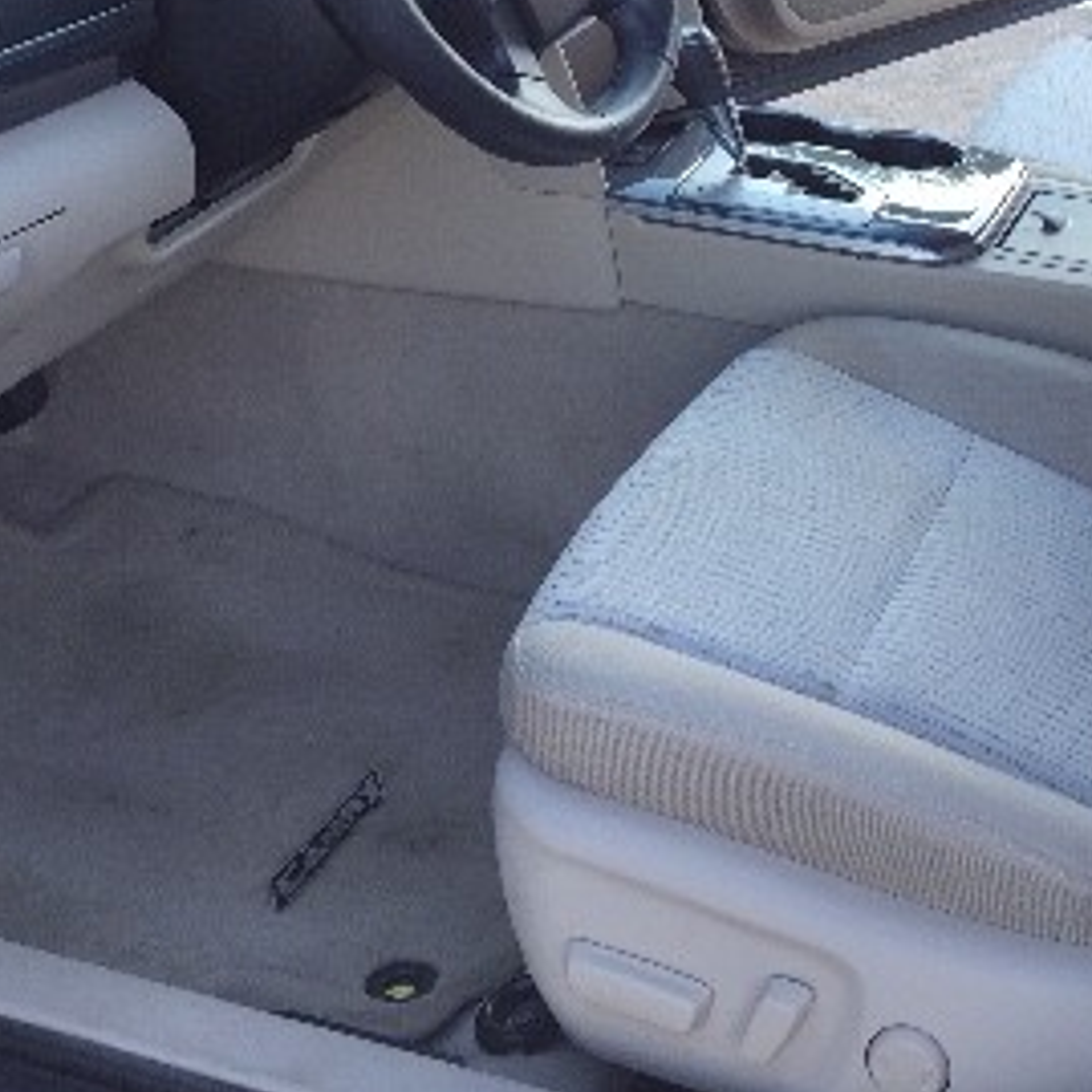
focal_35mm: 61
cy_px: 130
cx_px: 690
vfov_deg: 27.3
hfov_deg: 28.0
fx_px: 2177
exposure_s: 1/120
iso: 32
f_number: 2.2
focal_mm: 4.15
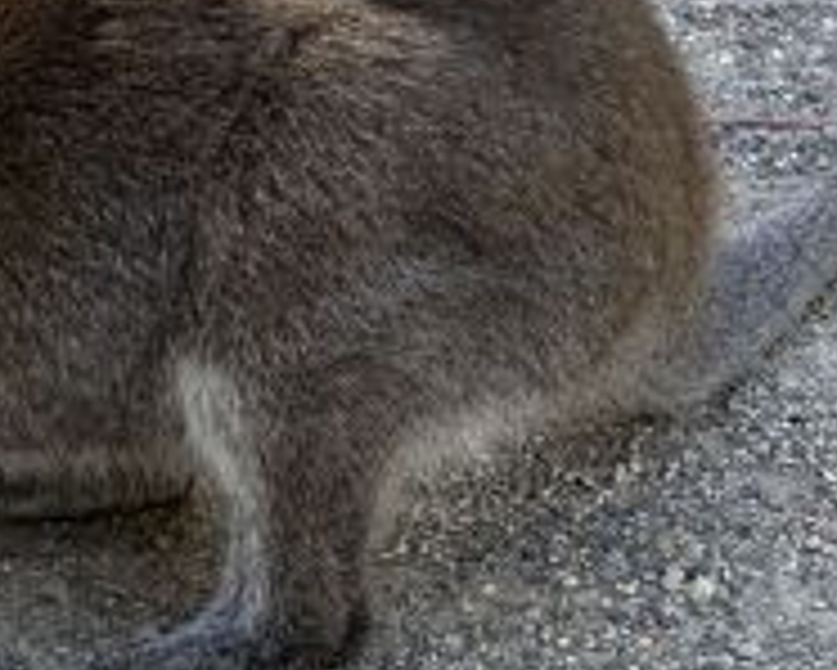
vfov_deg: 6.4
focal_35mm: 242
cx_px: 166
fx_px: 5998
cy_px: 441
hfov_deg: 8.0
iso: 50
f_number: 2.8
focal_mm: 9
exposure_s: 1/99
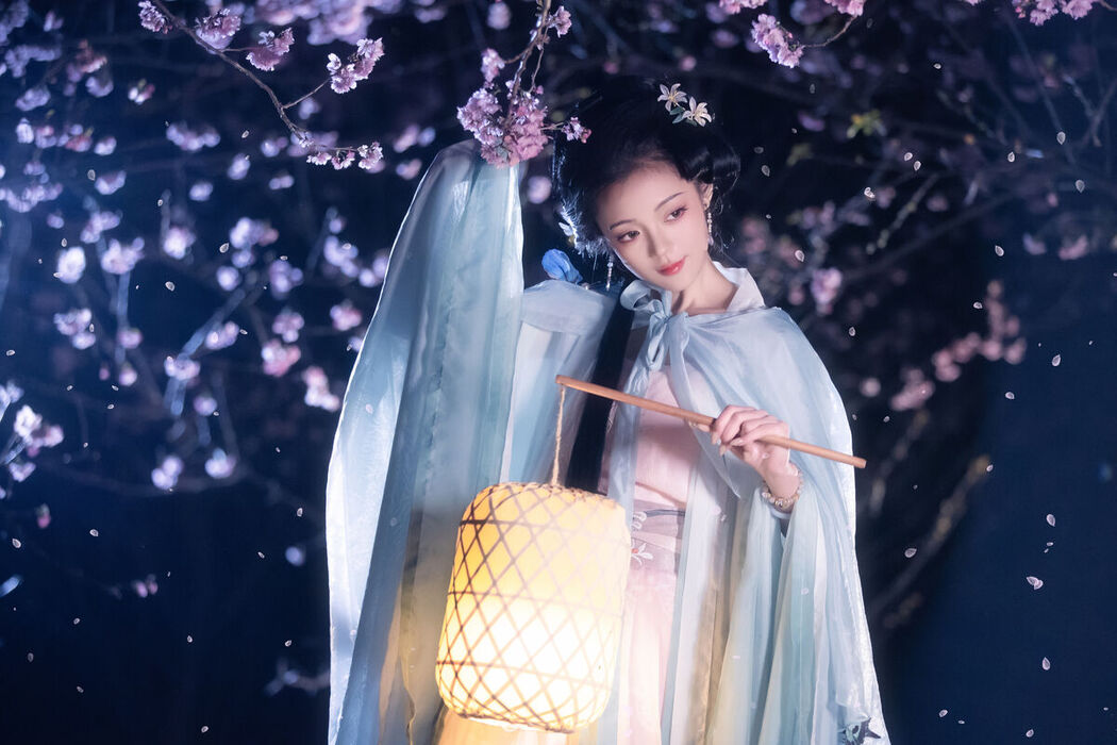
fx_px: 3258
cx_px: 558
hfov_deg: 19.5
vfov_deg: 13.0
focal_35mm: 105
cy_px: 372
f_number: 2.8
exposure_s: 1/200
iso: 5000
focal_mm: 105
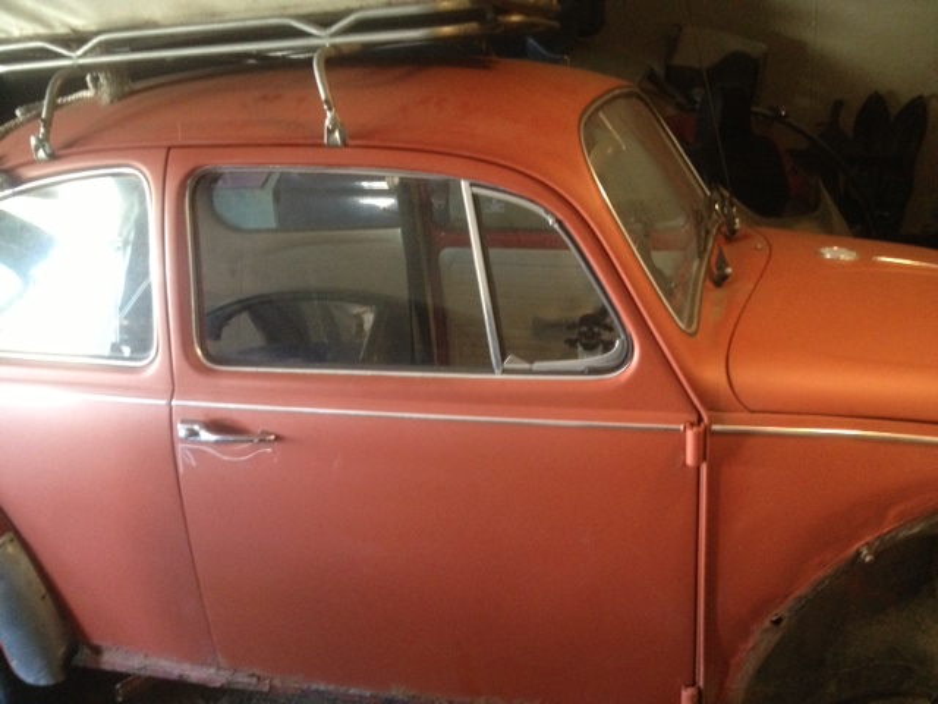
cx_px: 469
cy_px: 352
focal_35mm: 35
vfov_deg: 40.7
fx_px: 948
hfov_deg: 52.6
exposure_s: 1/15
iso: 400
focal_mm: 4.28
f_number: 2.4
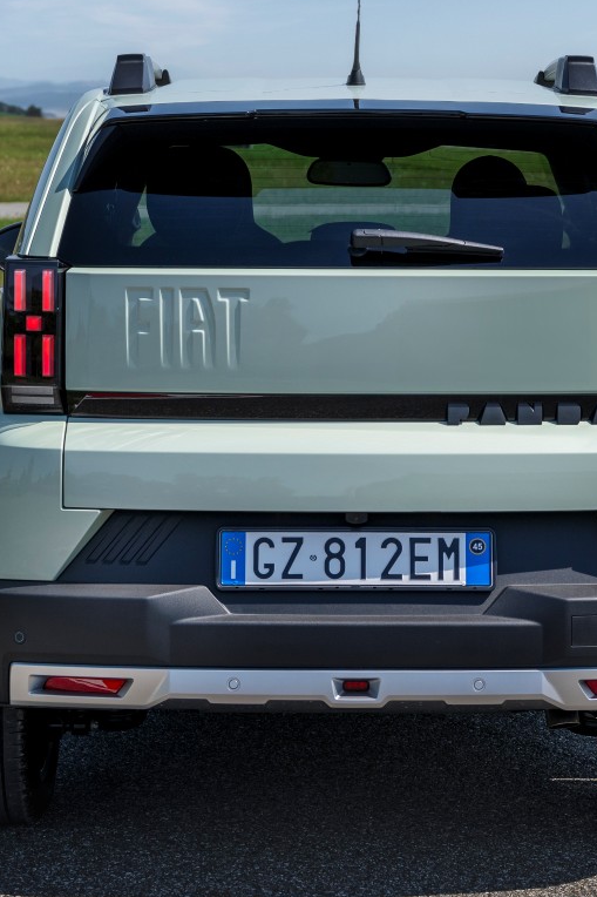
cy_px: 339
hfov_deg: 12.9
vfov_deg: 19.2
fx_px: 2638
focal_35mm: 106
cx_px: 340
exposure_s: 1/1000
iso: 64
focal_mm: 50
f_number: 5
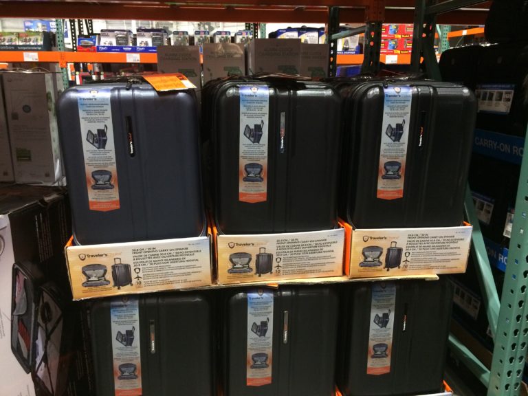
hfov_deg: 61.7
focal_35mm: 29
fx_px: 442
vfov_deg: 48.2
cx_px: 264
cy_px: 198
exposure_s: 1/24
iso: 320
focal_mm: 4.15
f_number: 2.2
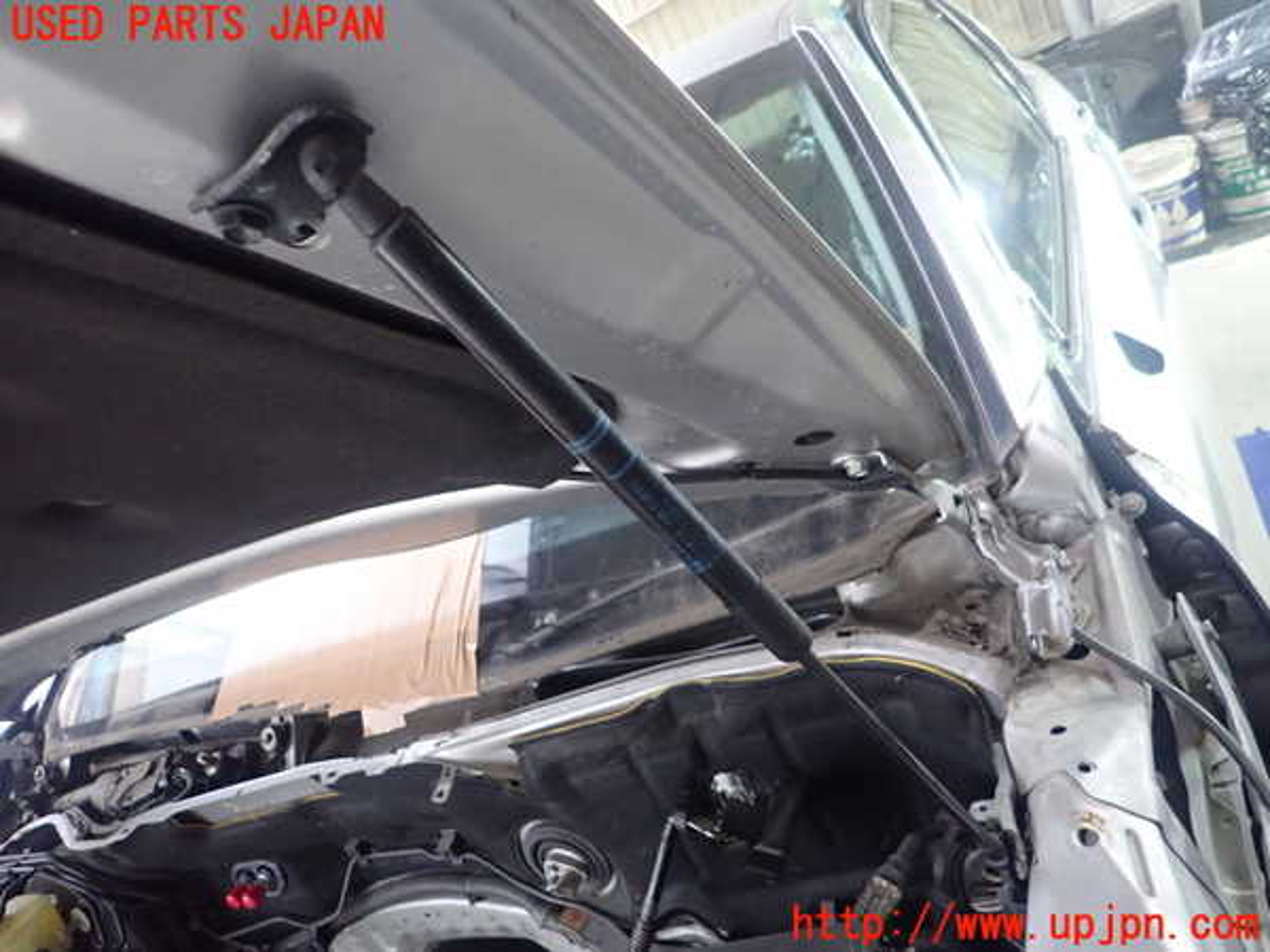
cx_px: 635
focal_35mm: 25
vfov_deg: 54.9
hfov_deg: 69.4
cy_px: 476
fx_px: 917
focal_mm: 4.5
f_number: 2
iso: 640
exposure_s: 1/30
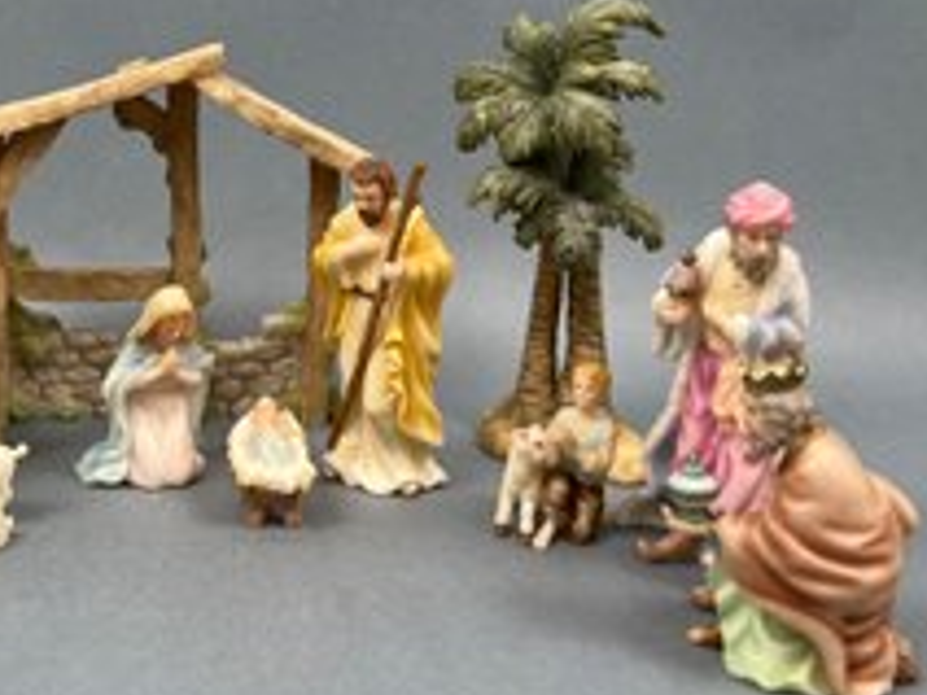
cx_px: 212
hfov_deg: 43.1
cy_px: 304
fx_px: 1125
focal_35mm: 42
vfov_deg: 34.3
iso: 64
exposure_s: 1/166
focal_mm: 5.7
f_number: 1.5
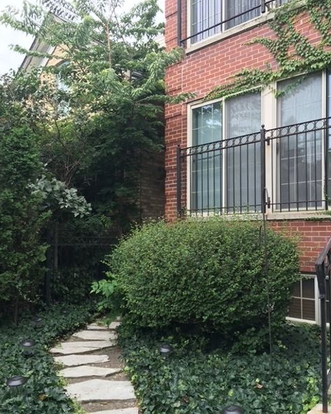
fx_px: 392
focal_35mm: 32
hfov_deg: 45.8
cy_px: 231
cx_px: 163
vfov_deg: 55.5
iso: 25
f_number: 2.2
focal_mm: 4.15
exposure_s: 1/124
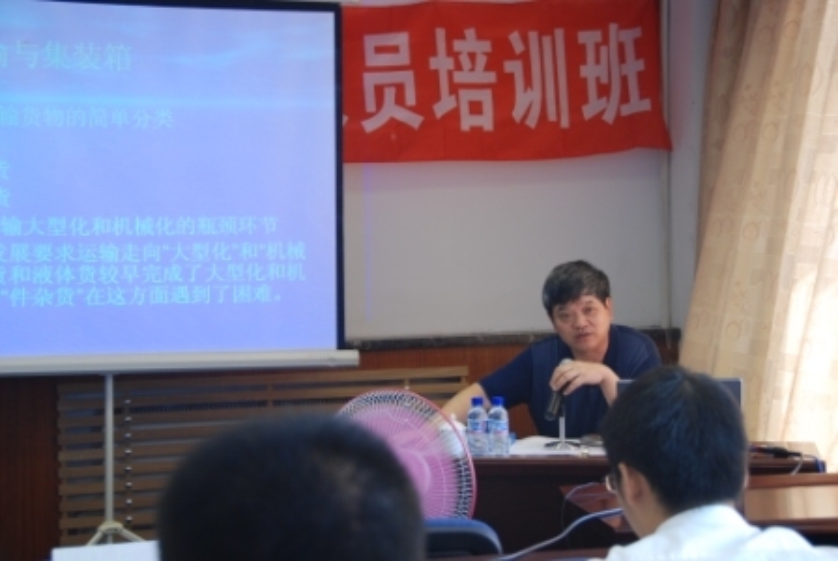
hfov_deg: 29.2
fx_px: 1608
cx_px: 419
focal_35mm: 69
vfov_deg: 19.8
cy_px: 280
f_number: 5.6
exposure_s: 1/15
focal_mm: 46
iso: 200
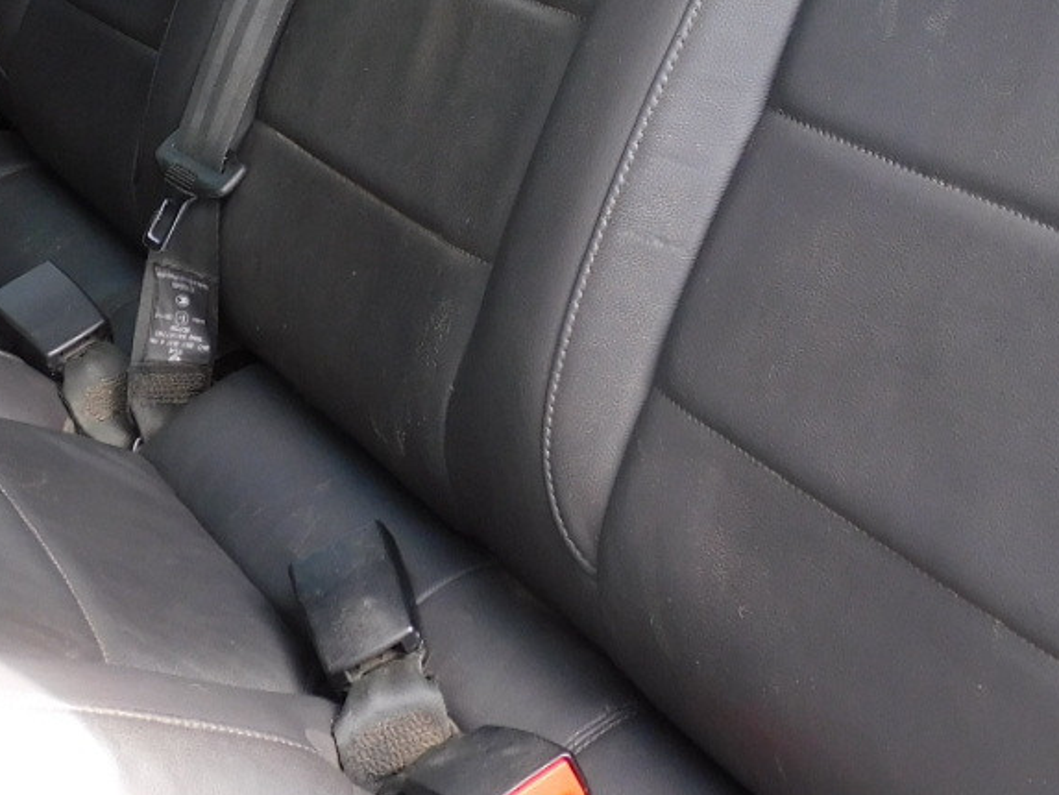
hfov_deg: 28.9
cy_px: -148
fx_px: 2050
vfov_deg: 20.6
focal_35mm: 67
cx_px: 610
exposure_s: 1/50
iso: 125
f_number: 3.3
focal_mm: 4.3
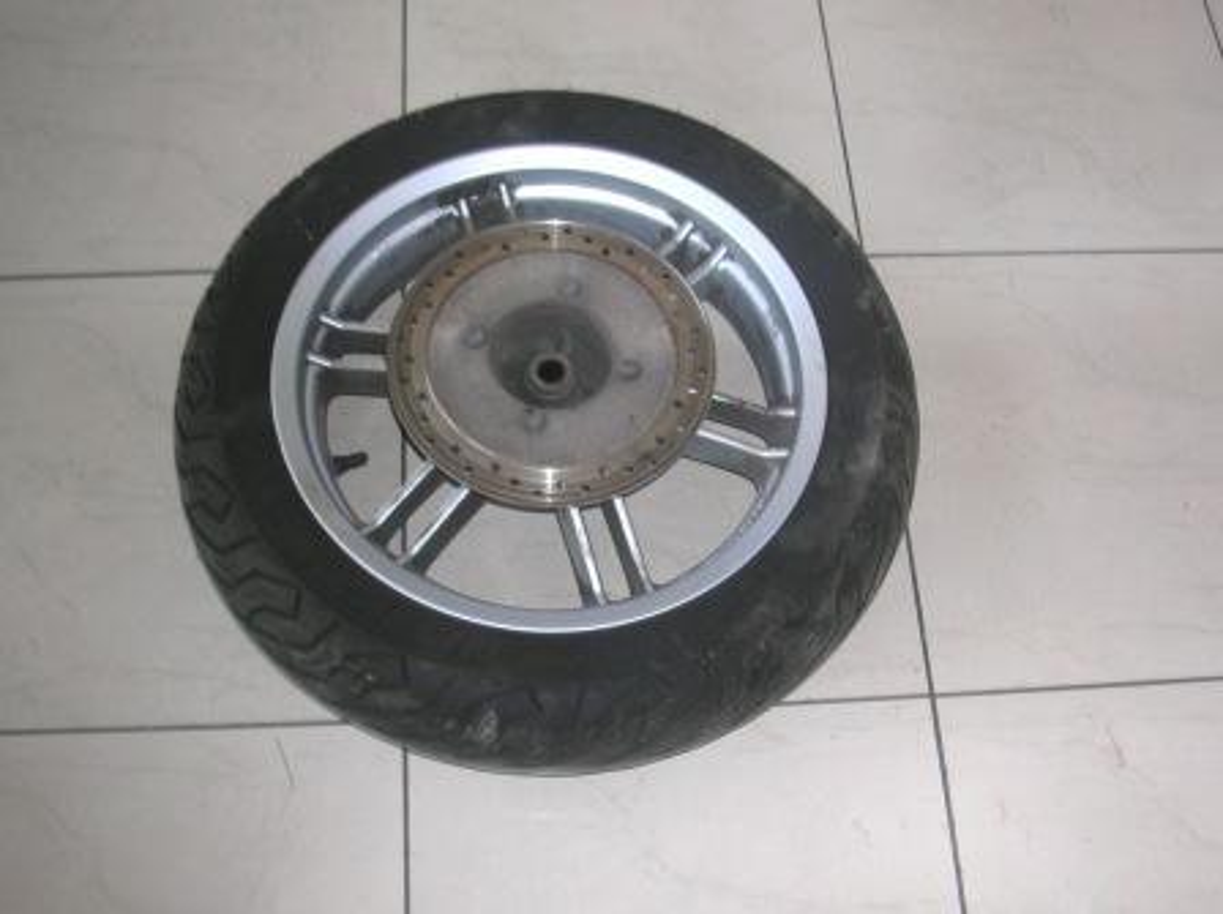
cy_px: 457
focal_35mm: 42
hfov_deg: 44.8
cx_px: 612
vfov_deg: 34.3
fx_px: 1482
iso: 50
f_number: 3
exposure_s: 1/60.1
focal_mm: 7.1
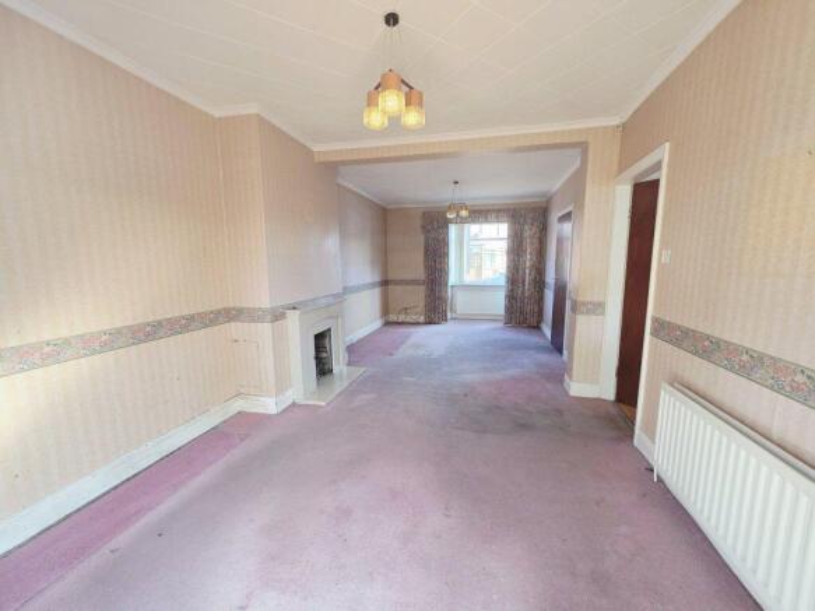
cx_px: 408
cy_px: 306
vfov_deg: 89.9
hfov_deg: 106.2
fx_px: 306
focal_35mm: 13
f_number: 1.9
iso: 125
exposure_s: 1/120
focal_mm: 2.2
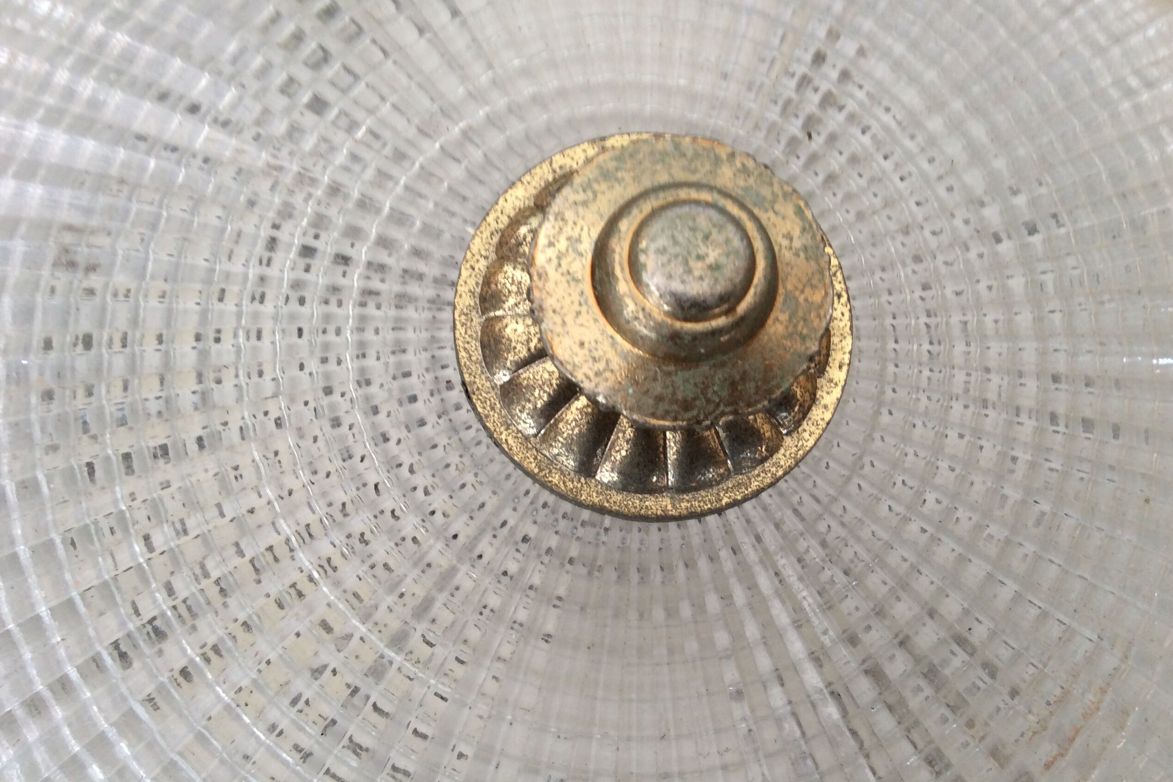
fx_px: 1108
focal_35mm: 34
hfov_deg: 55.8
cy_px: 405
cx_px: 596
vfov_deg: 38.9
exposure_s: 1/33
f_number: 2.4
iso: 40
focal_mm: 3.3
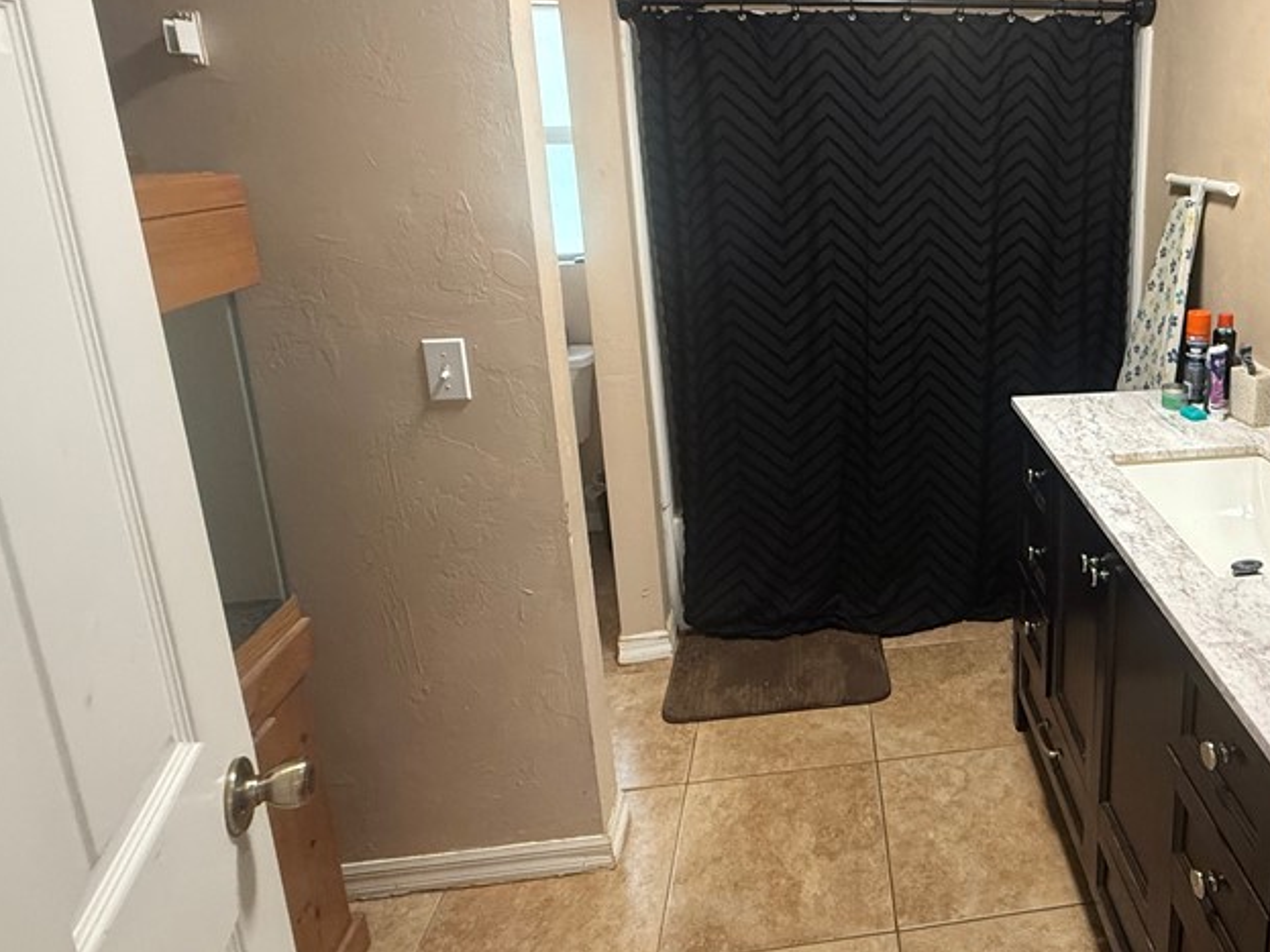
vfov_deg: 57.6
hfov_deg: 69.6
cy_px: 318
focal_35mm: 23
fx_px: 844
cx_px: 934
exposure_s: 1/60
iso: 400
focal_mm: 2.22
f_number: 2.2
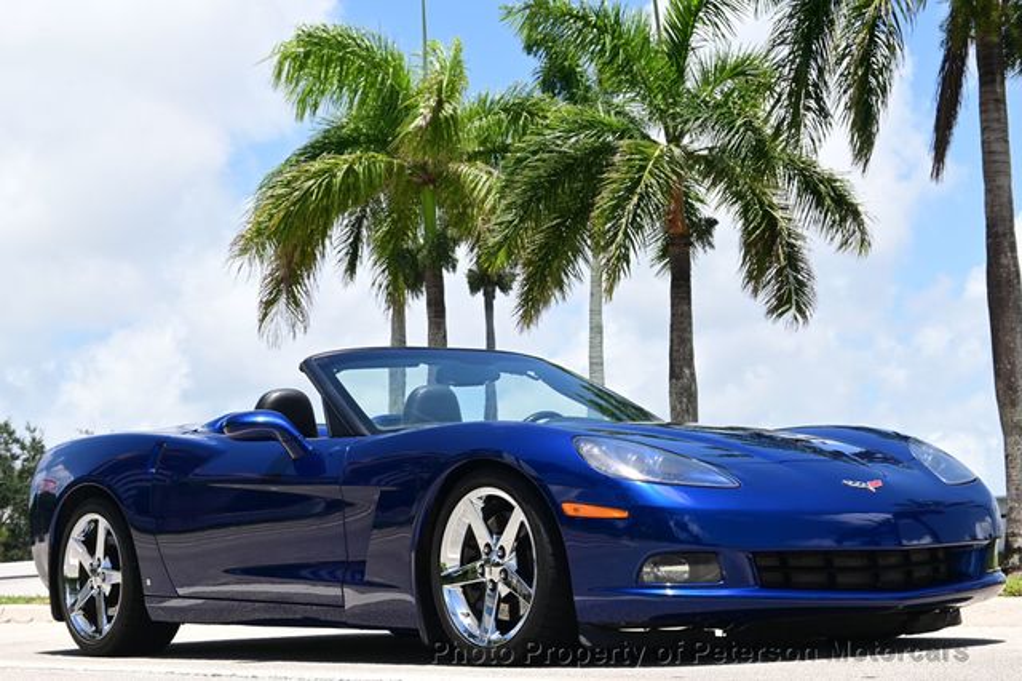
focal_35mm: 70
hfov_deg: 28.7
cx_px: 511
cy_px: 340
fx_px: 2000
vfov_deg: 19.3
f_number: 8
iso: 100
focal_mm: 47
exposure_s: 1/250
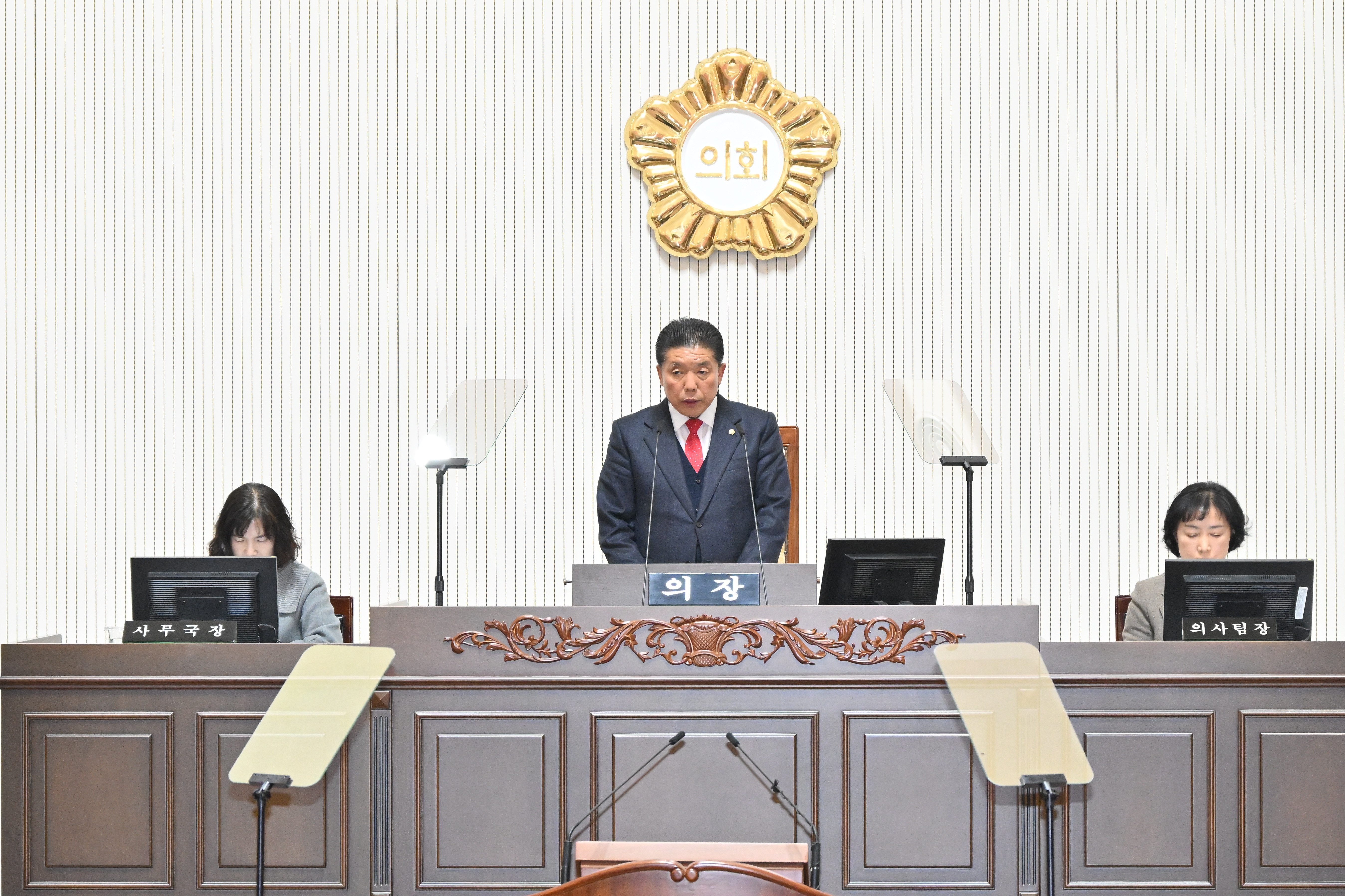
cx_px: 672
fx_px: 4743
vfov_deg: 10.8
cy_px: 448
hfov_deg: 16.1
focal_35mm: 127
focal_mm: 85
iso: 5000
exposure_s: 1/250
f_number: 6.3
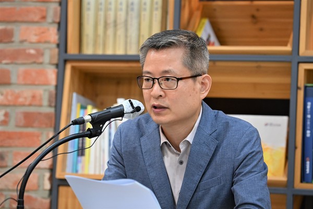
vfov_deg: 8.9
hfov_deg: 13.2
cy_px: 104
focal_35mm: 155
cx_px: 156
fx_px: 1348
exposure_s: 1/125
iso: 2500
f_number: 4
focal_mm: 155
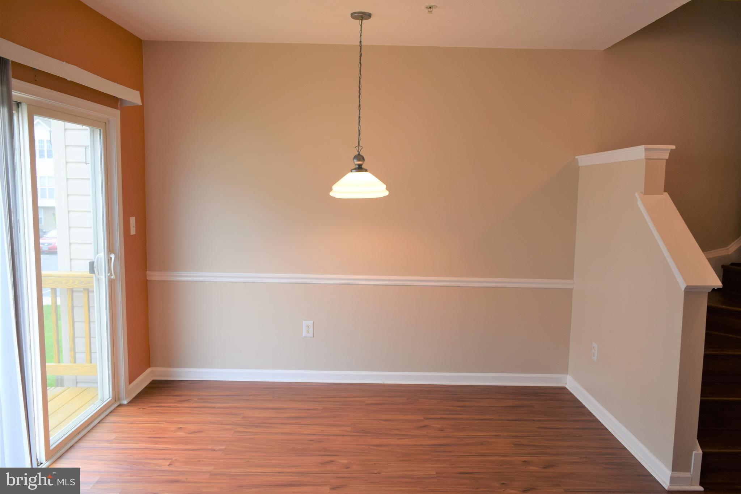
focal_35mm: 27
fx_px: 556
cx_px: 370
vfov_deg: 47.9
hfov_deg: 67.4
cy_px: 247
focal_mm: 18
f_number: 5
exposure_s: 1/100
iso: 400
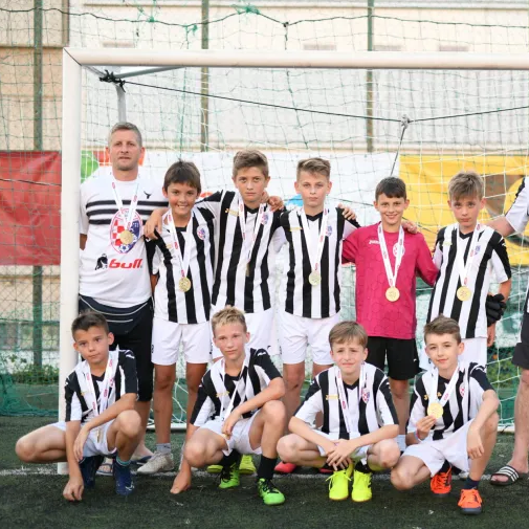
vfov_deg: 26.9
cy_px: 264
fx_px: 1107
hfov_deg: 26.6
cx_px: 384
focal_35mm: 64
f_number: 2
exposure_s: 1/800
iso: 400
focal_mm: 50
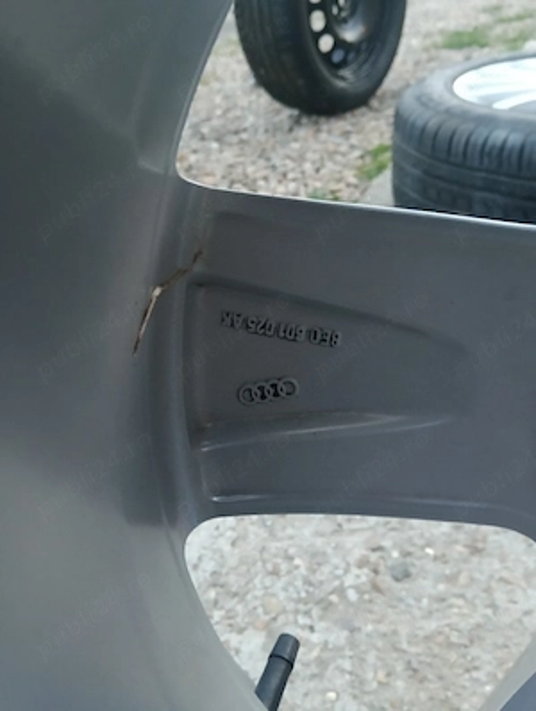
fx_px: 556
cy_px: 356
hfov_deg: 51.5
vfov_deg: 65.2
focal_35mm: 27
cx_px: 268
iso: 1000
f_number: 1.8
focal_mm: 3.98
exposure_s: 1/25
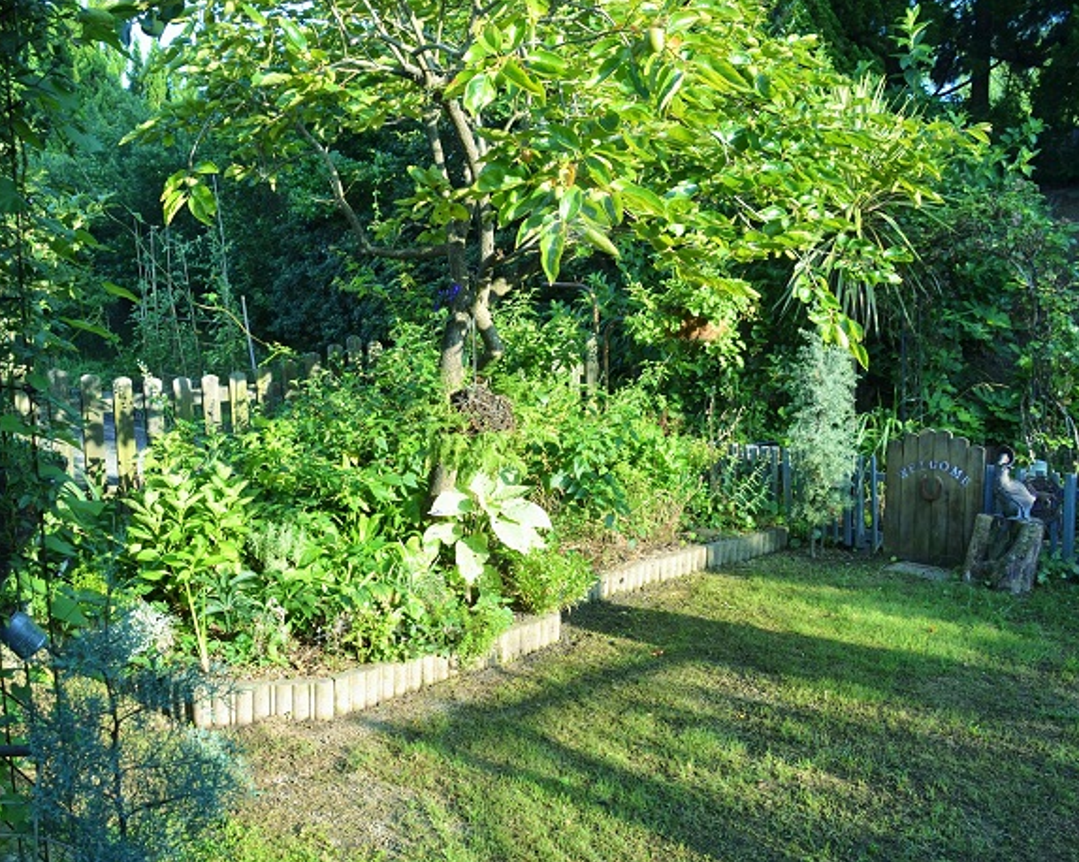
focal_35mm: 34
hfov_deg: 52.8
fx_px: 1085
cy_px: 430
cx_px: 507
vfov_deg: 43.3
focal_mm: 20
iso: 200
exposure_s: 1/160
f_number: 4.5
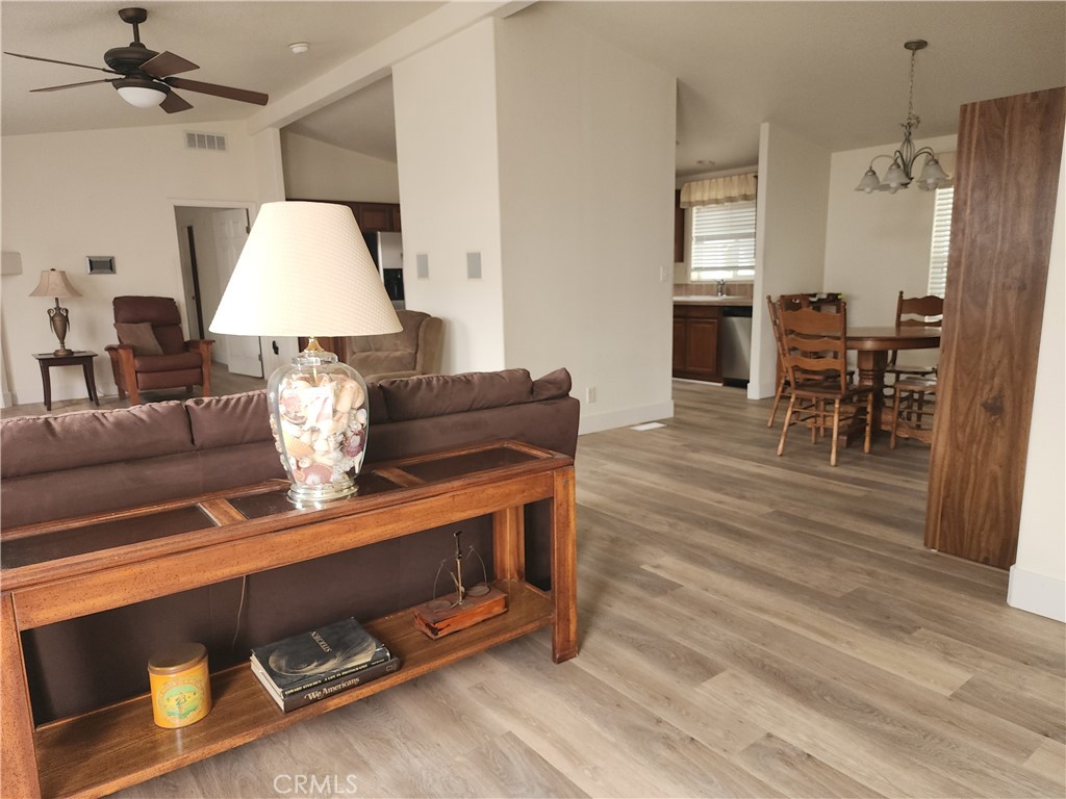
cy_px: 400
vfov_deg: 58.9
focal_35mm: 23
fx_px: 708
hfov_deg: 73.9
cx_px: 533
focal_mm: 6.4
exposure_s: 1/60
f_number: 1.8
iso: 80
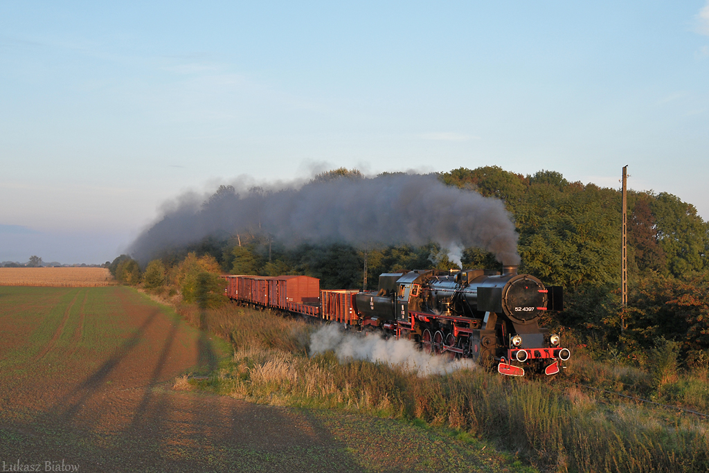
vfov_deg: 28.1
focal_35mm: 48
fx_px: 945
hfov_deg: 41.1
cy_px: 236
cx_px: 354
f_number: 5
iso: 320
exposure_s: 1/250
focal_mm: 32
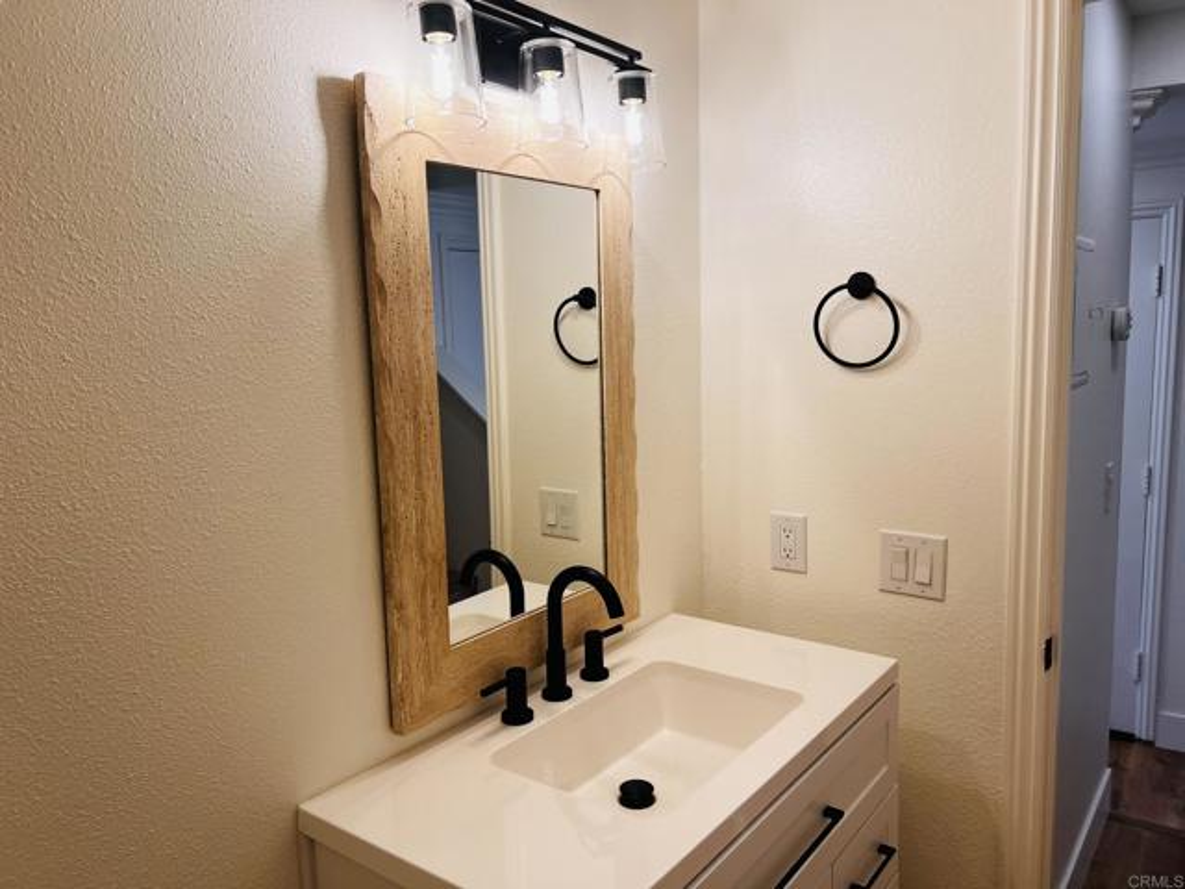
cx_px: 592
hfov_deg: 67.3
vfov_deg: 53.1
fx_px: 890
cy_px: 444
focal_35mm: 26
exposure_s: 1/197
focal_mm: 5.7
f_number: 1.5
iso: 40
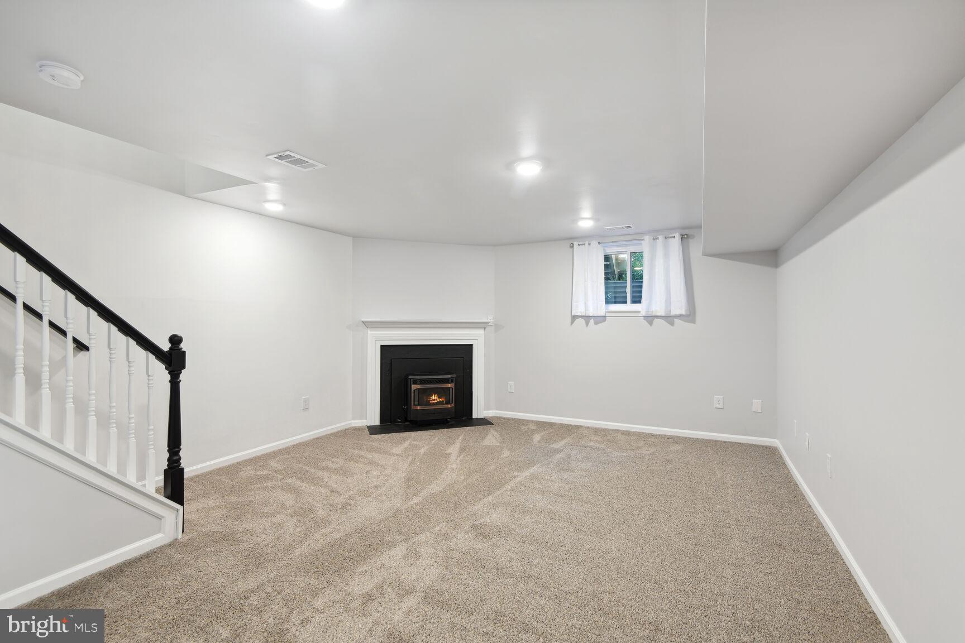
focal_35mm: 16
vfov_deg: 73.7
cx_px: 482
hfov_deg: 96.7
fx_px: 429
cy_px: 322
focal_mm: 16
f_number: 8
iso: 200
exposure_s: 1/4
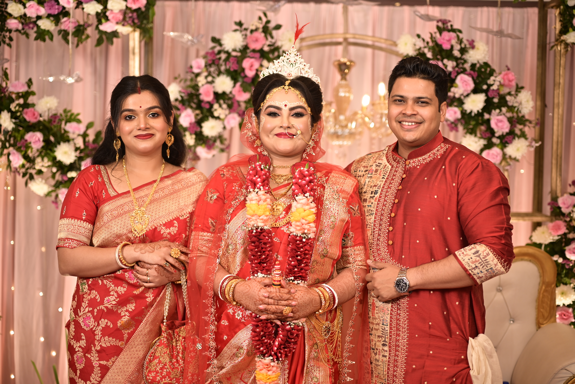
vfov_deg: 27.0
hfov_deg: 39.6
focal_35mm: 50
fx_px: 799
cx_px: 288
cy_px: 192
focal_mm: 50
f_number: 1.8
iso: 400
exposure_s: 1/400
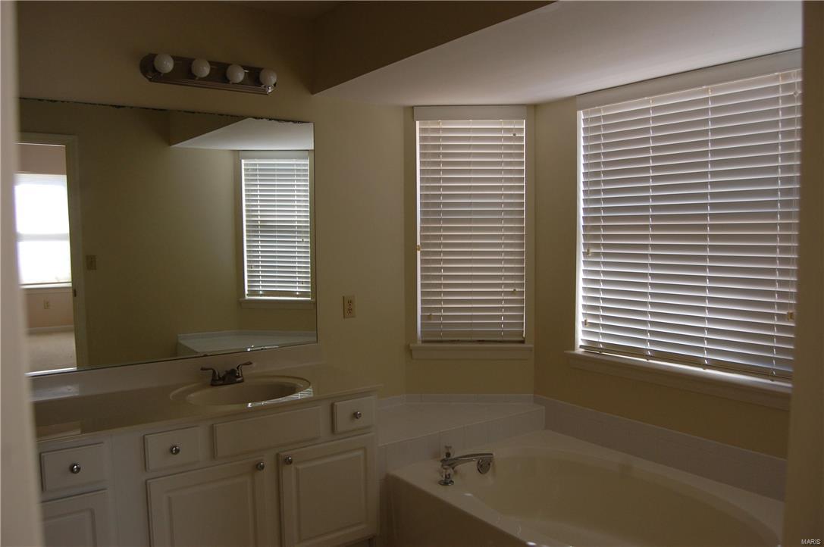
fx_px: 617
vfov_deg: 47.8
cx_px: 412
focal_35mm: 27
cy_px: 274
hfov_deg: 67.4
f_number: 5.6
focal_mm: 18
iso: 400
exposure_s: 1/125
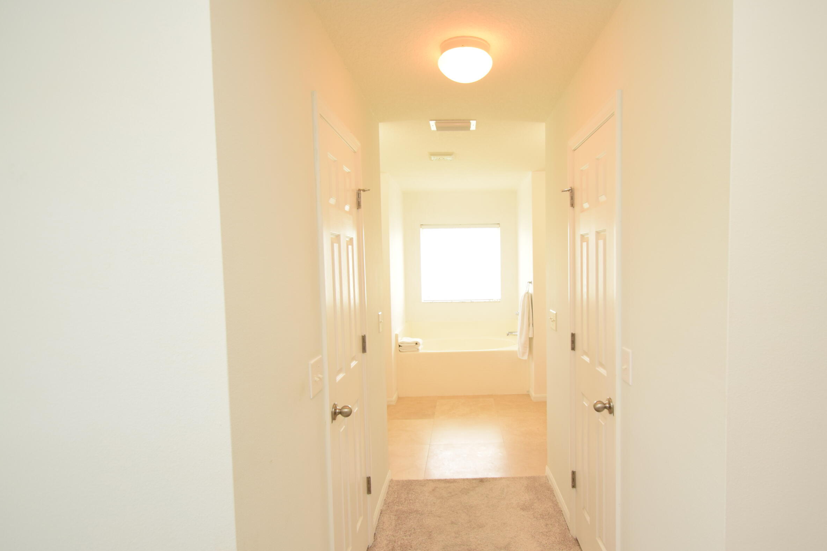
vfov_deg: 64.6
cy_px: 273
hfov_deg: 86.2
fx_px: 436
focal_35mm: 19
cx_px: 482
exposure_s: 1/125
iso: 560
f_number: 5.6
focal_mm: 10
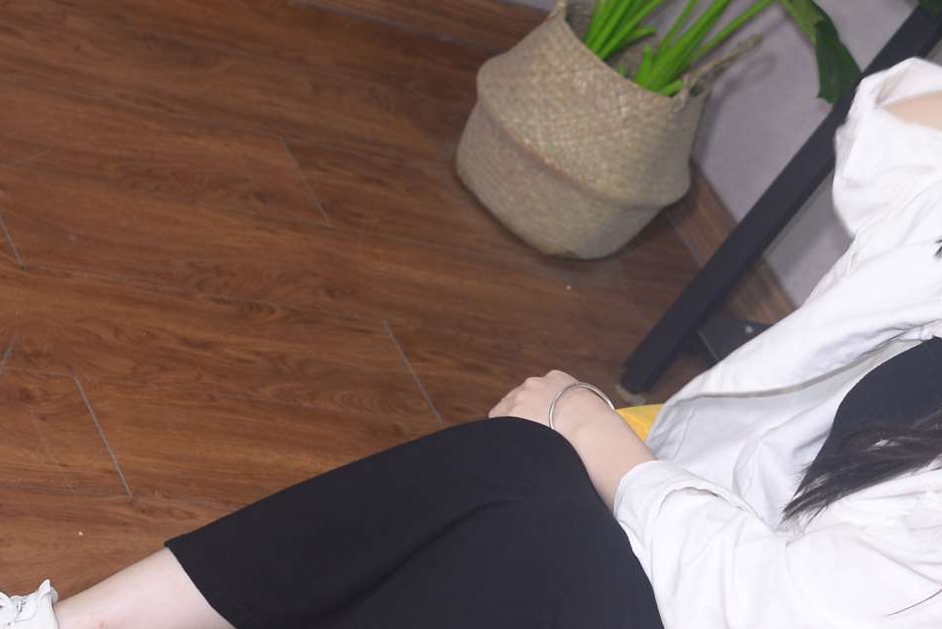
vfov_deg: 13.7
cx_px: 593
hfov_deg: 20.4
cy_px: 324
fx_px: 2618
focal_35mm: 100
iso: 400
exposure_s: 1/125
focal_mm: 35
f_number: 4
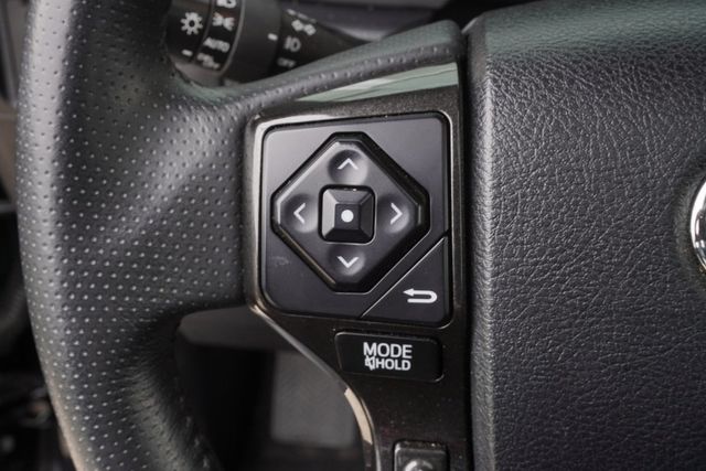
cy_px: 236
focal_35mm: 48
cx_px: 353
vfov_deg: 28.1
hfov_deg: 41.1
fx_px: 941
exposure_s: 1/15
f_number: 13
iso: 160
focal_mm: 32
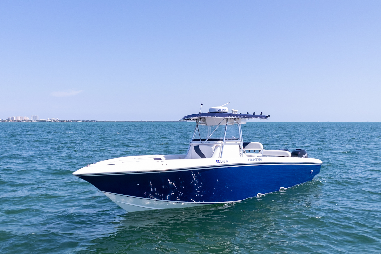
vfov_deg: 49.5
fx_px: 275
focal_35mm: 26
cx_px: 206
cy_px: 134
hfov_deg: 69.3
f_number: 2.8
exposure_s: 1/60
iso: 100
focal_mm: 8.38
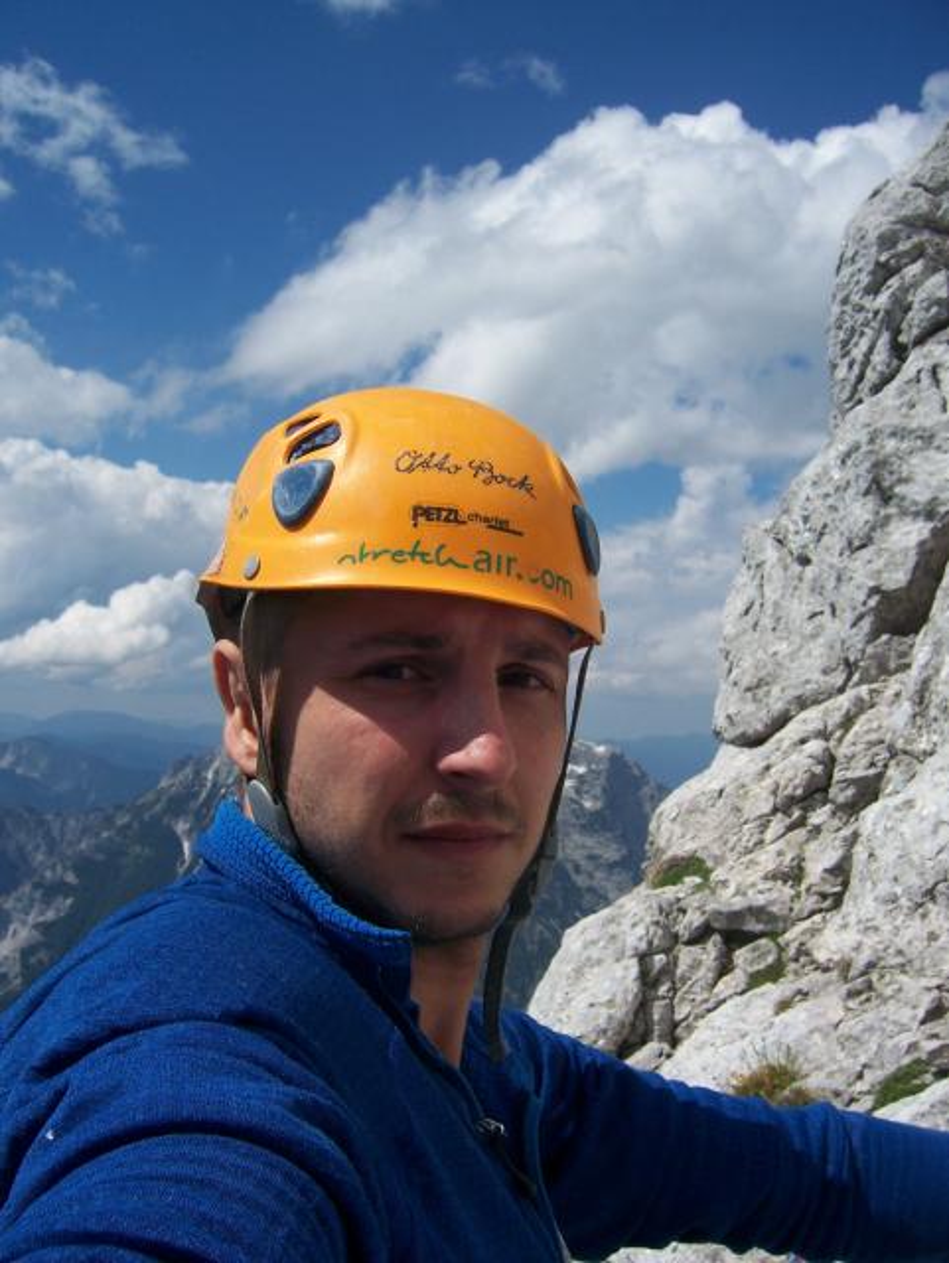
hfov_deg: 39.7
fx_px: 1314
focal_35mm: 36
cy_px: 632
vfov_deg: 51.3
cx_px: 474
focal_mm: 6
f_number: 4.5
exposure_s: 1/1000
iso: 80
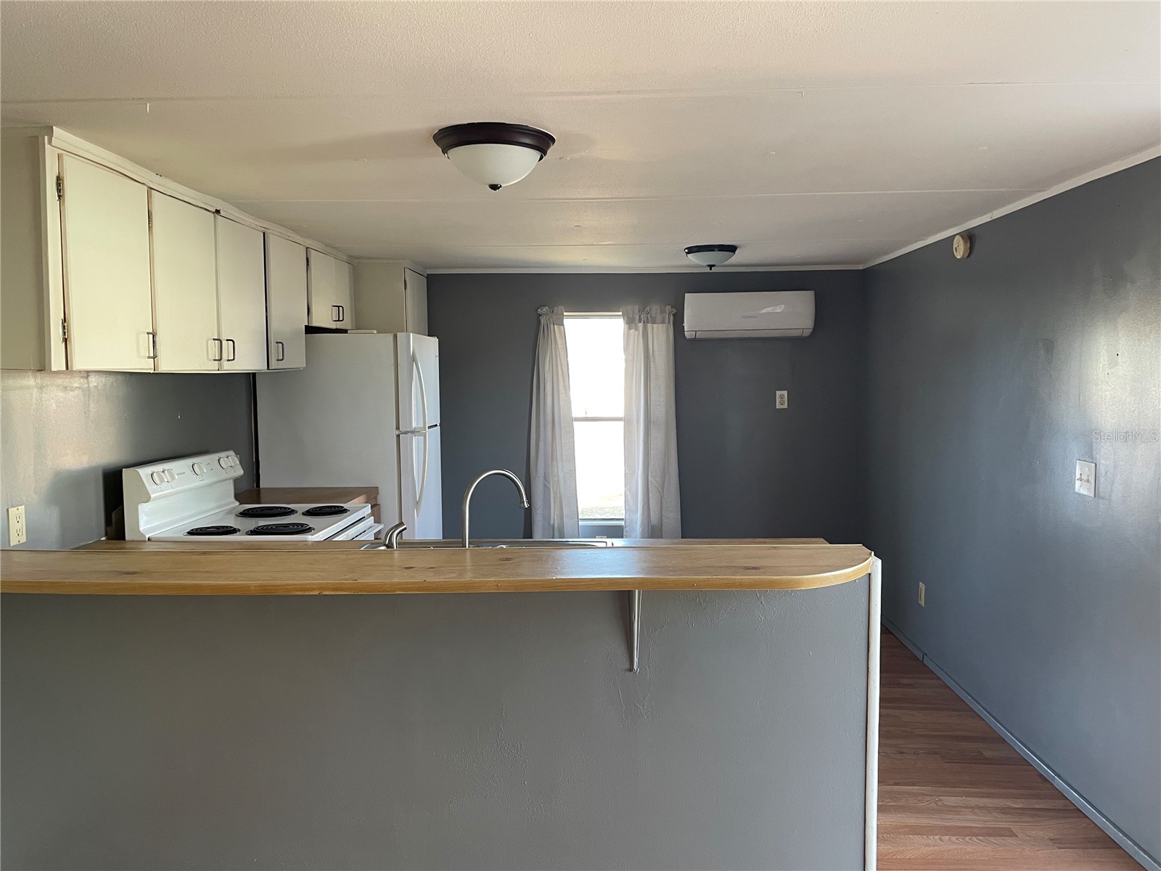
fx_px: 872
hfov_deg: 67.3
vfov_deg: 53.1
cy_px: 436
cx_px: 580
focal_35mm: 26
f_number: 1.6
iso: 125
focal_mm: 4.2
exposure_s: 1/83
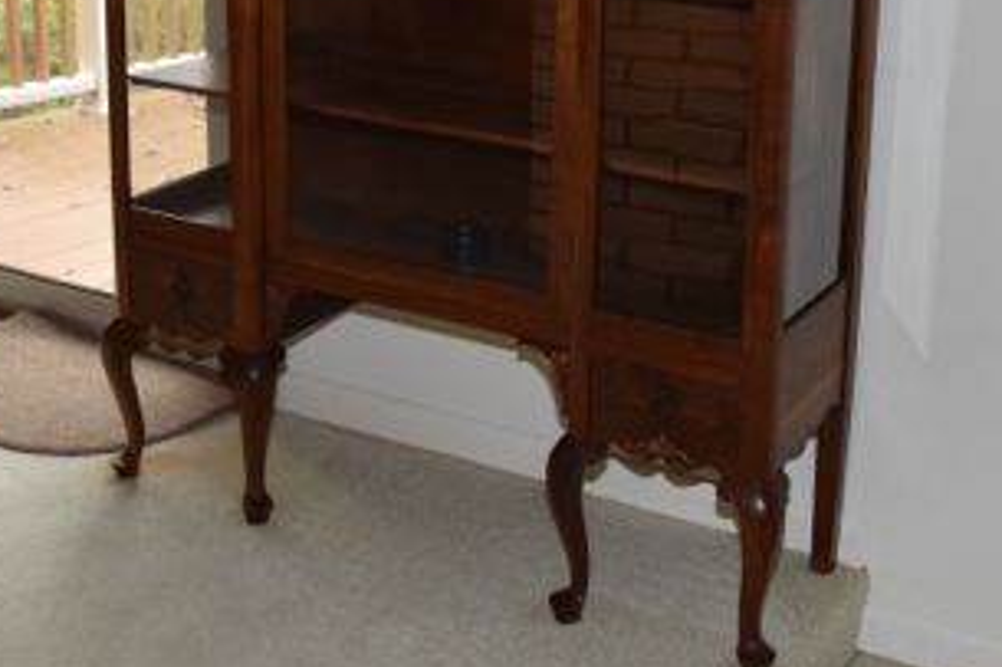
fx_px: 1752
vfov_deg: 21.1
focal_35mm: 63
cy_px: 71
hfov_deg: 31.9
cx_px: 529
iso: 800
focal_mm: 20
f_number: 5.6
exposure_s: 1/125
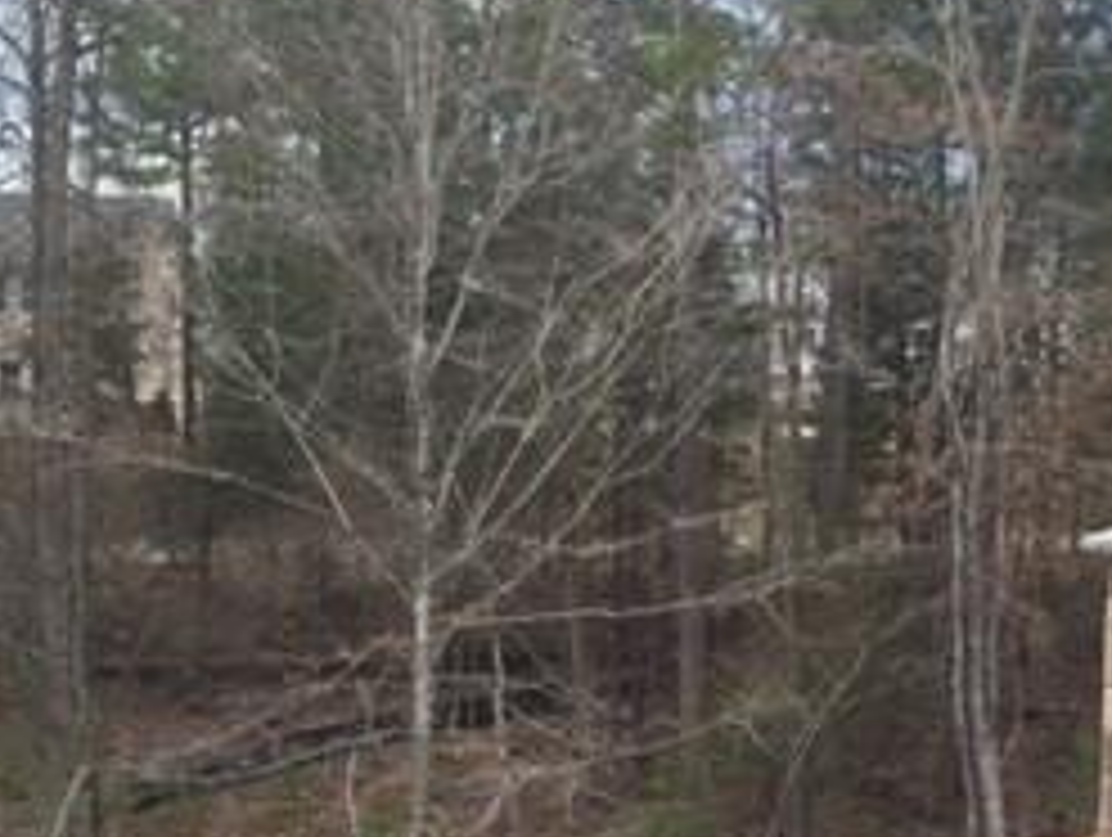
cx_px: 860
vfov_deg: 19.2
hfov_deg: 25.6
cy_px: 796
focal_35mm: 75
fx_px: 2413
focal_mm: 4.15
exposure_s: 1/775
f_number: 2.2
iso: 32
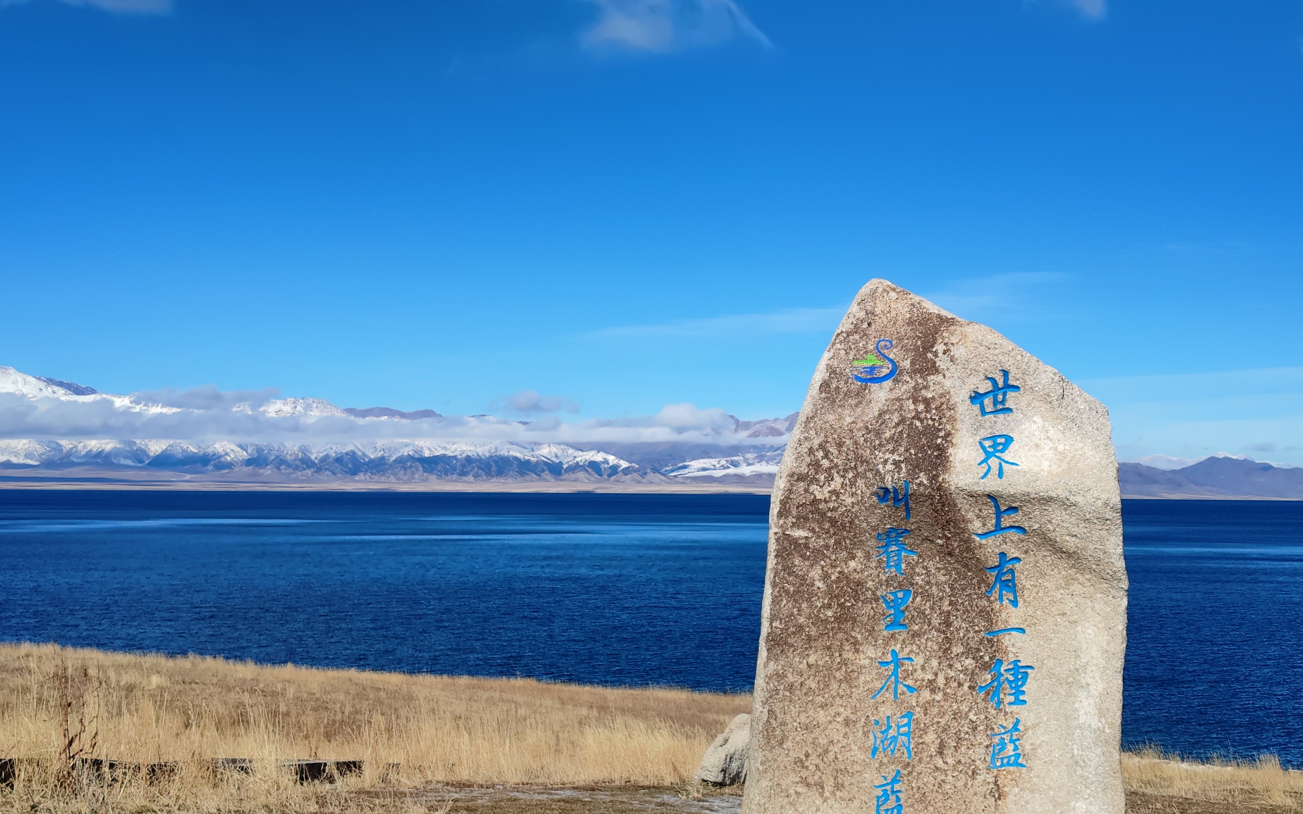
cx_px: 661
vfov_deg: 47.5
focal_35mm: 26
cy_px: 371
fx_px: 923
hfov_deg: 70.4
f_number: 1.65
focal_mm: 5.26
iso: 50
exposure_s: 1/1180
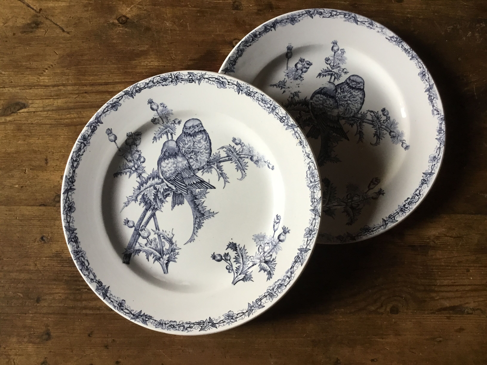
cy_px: 182
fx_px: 436
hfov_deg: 58.4
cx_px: 244
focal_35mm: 31
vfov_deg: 45.4
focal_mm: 3.3
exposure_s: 1/33
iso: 50
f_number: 2.4
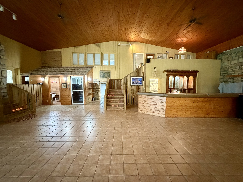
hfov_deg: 102.1
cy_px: 91
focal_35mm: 14
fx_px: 98
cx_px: 122
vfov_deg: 85.7
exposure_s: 1/40
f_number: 2.2
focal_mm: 2.22
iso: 1000
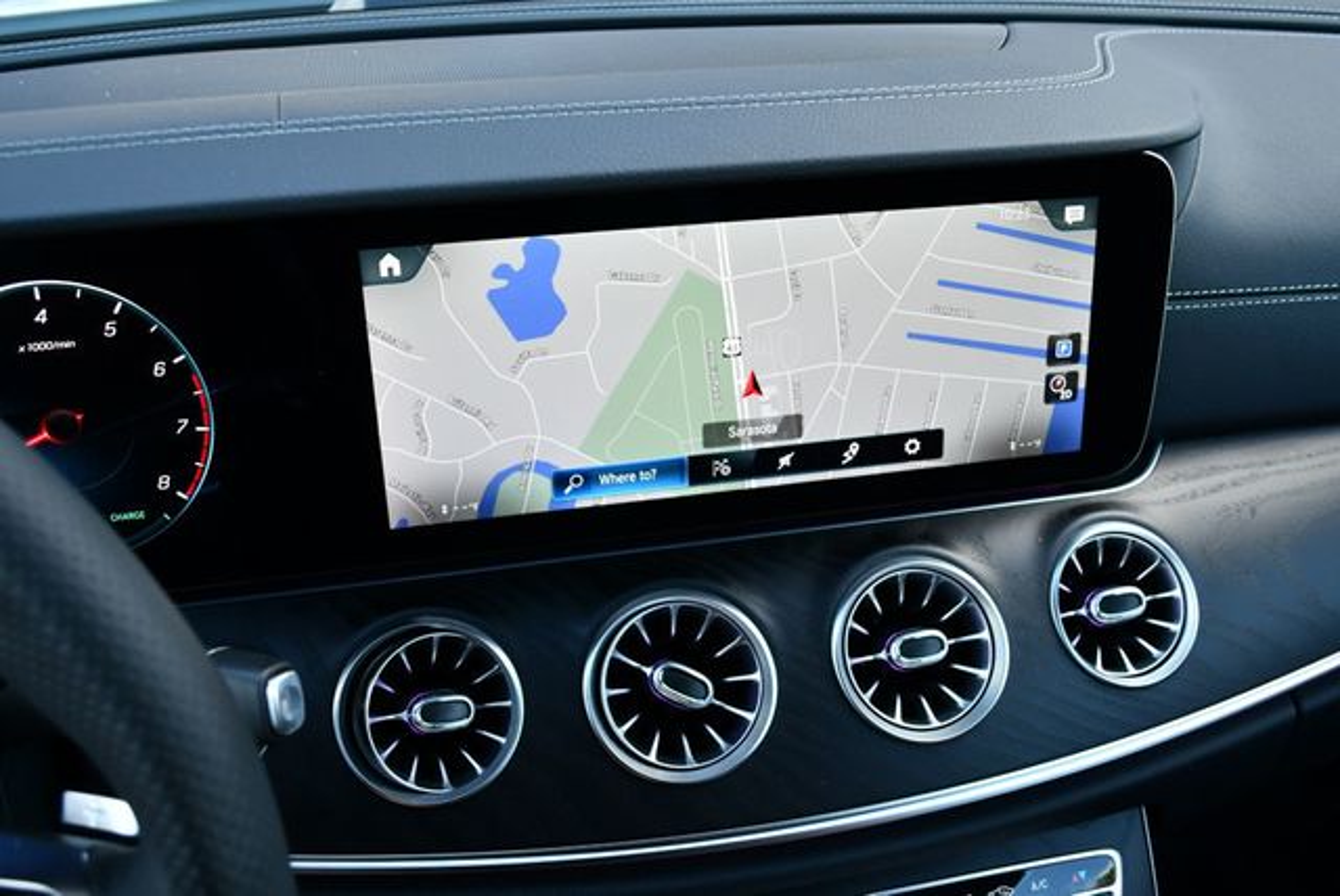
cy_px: 448
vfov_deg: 36.9
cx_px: 670
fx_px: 1341
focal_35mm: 36
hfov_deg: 53.1
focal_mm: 18
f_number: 3.5
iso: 560
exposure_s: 1/250
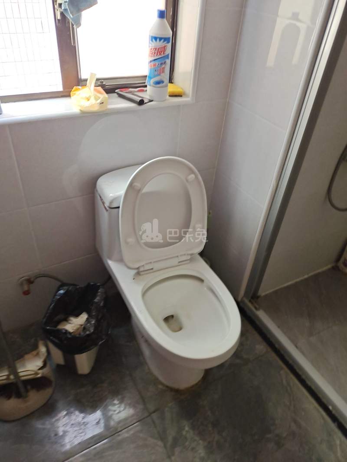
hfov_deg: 61.1
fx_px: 294
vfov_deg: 76.4
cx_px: 174
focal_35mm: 22
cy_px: 231
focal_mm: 4.71
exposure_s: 1/33
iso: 165
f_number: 1.79
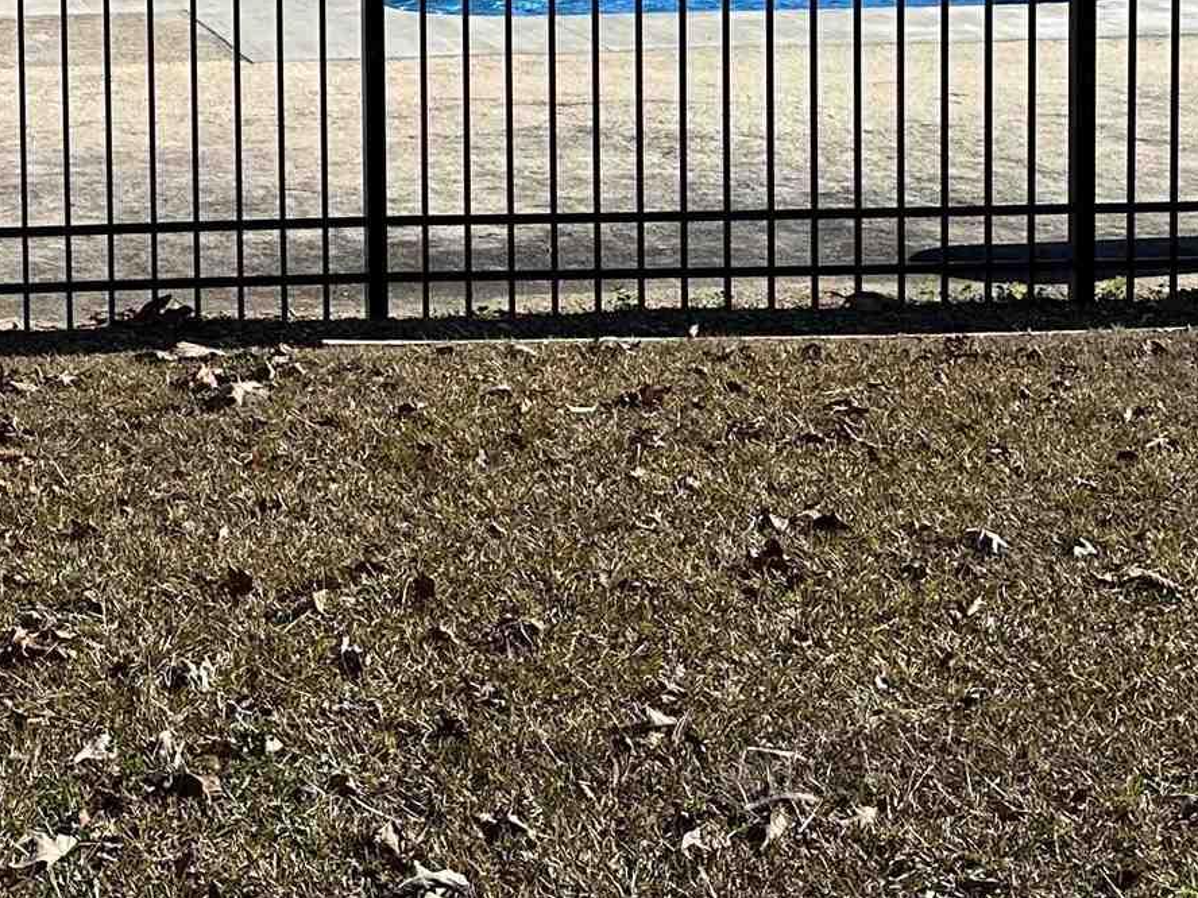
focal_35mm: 83
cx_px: -28
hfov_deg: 22.6
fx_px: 2872
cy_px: -154
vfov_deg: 17.1
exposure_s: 1/4762
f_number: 1.78
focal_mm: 6.86
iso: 80
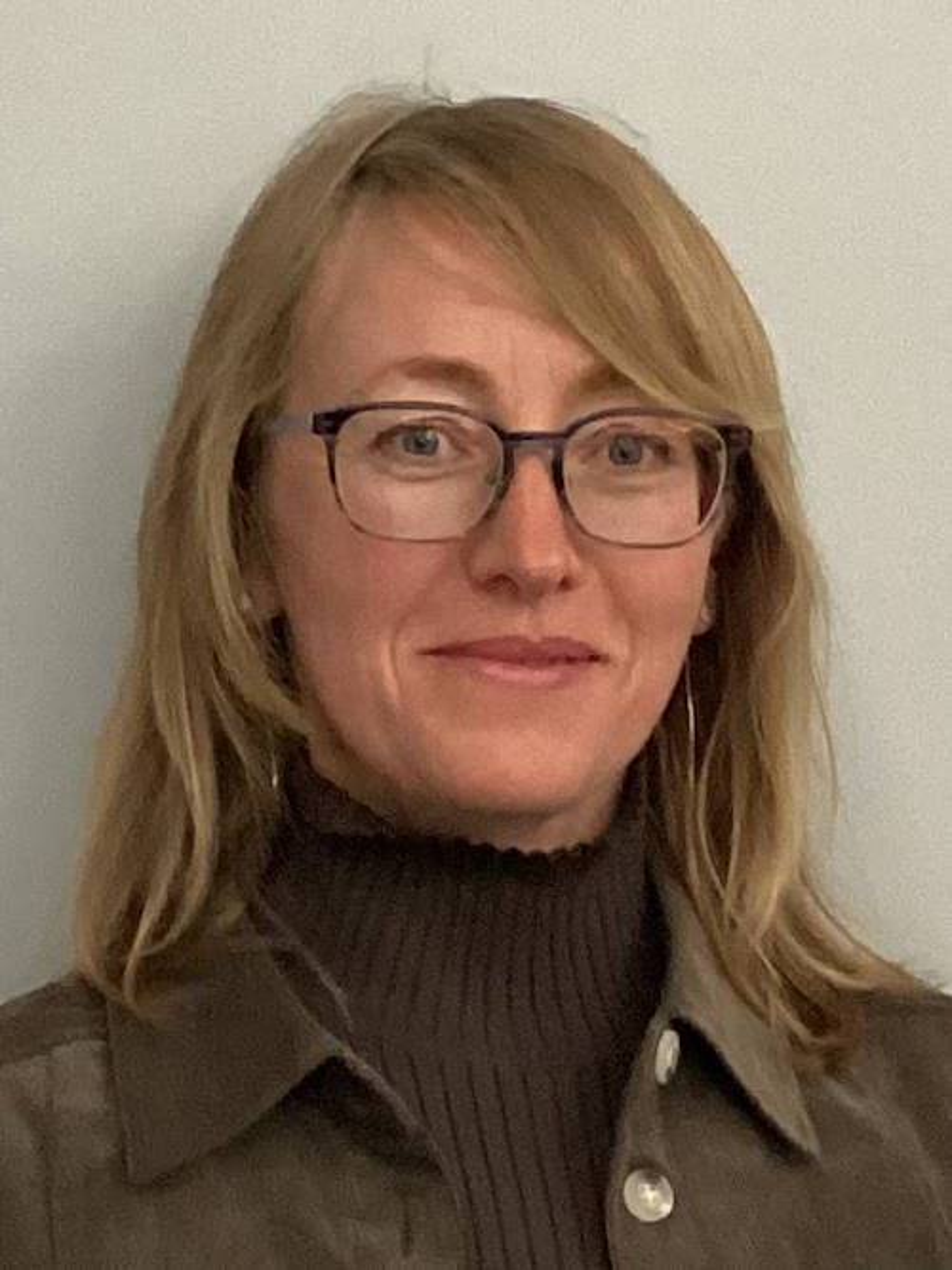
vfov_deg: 58.4
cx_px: 476
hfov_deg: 45.4
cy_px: 635
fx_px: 1137
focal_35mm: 31
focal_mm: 3.3
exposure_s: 1/50
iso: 250
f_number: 2.4
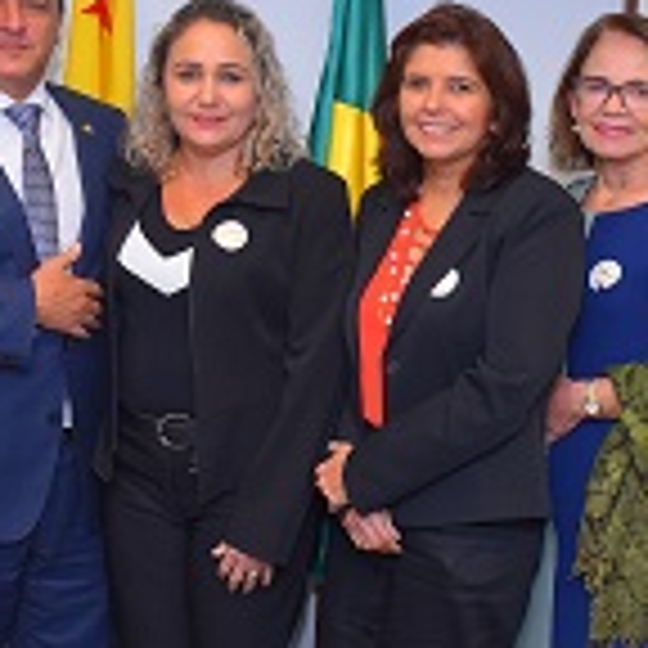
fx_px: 1779
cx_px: 356
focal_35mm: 84
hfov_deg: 20.6
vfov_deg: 20.6
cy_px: 315
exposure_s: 1/160
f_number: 5
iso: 1250
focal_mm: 29
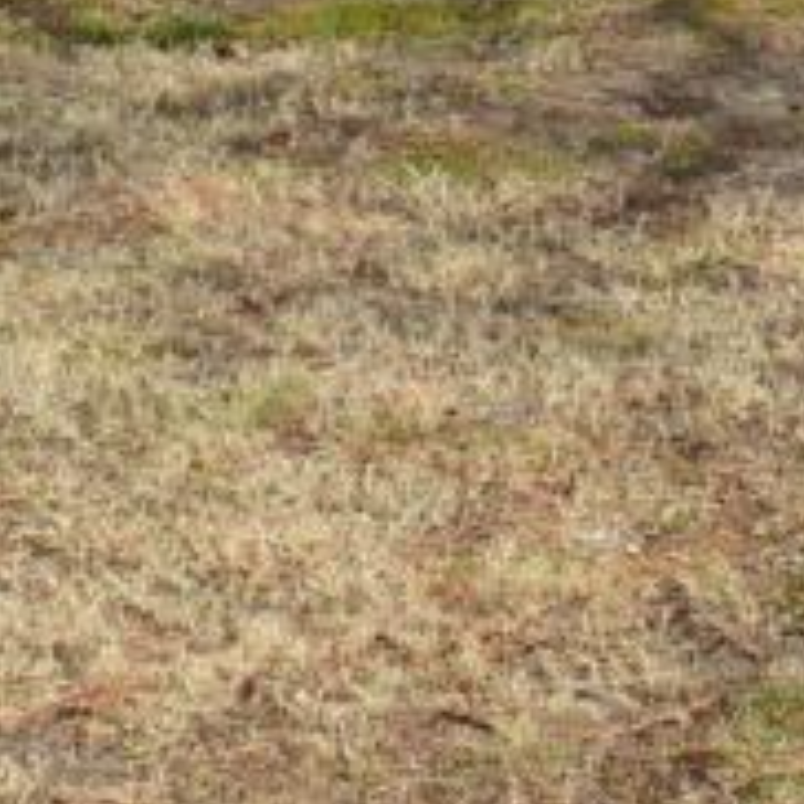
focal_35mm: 162
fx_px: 4257
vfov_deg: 9.9
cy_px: -884
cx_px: 766
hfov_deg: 10.7
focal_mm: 20
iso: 400
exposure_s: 1/400
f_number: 11
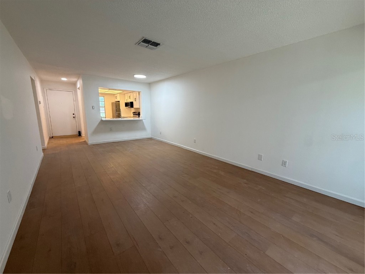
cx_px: 182
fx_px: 148
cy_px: 137
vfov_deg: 85.7
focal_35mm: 14
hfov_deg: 102.1
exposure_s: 1/120
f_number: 2.2
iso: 250
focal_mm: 2.22
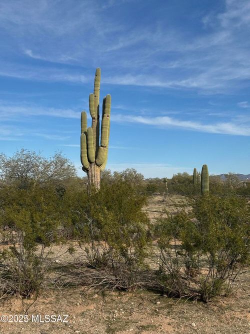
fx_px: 462
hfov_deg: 30.3
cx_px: 125
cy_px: 167
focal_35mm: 48
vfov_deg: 39.7
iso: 64
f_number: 1.78
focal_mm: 6.76
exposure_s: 1/7092
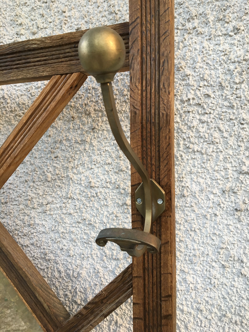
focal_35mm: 29
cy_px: 166
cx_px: 124
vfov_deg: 61.7
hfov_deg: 48.2
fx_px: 278
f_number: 2.2
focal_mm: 4.15
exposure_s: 1/33
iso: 40
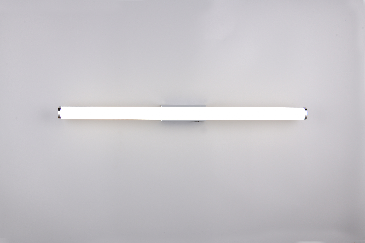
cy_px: 122
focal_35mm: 46
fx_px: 466
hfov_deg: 42.7
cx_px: 182
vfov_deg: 29.2
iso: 100
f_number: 13
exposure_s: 1/8
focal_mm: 46
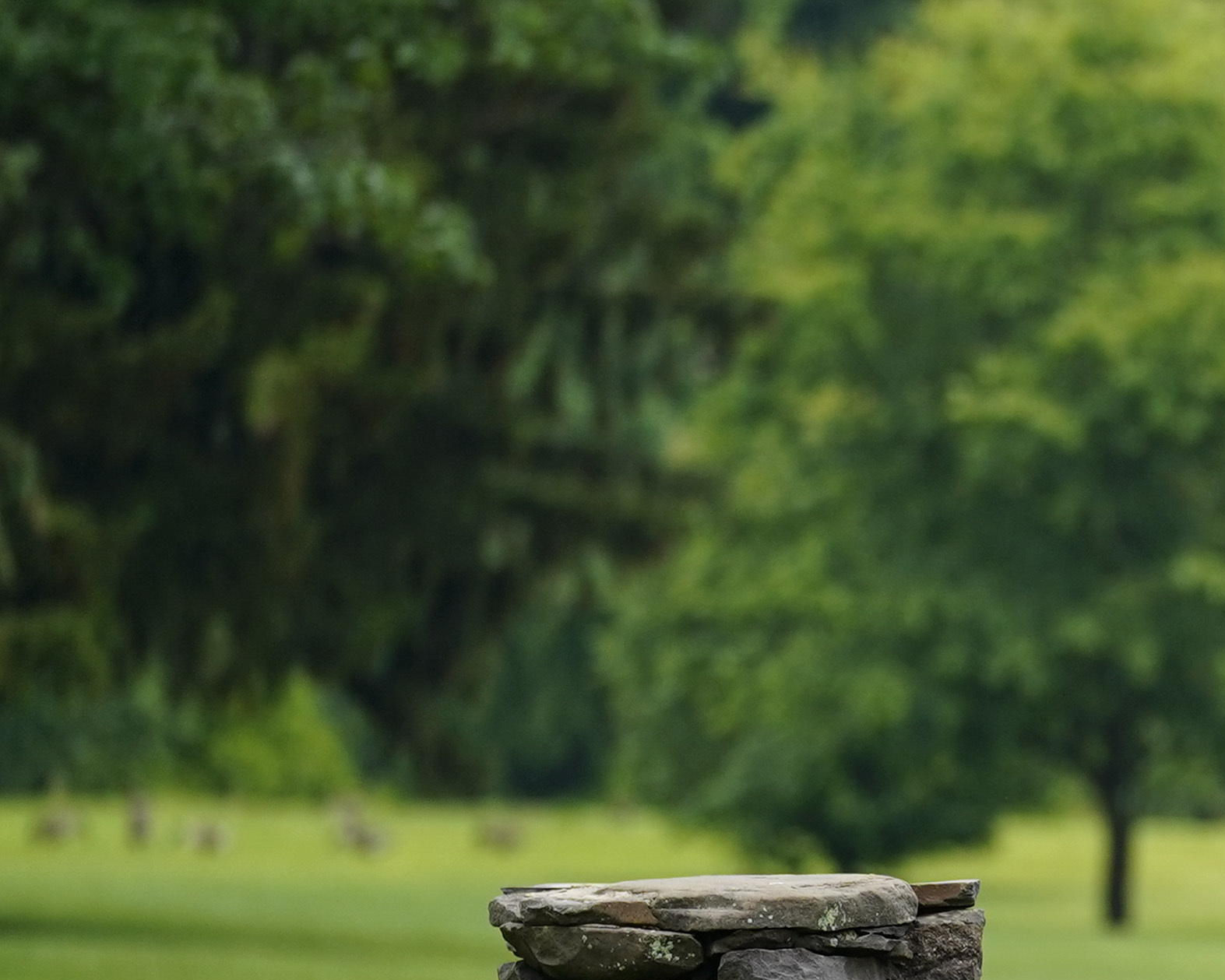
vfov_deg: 2.8
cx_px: 1938
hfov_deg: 3.5
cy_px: 947
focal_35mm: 544
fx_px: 19727
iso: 400
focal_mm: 152
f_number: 2.8
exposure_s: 1/400
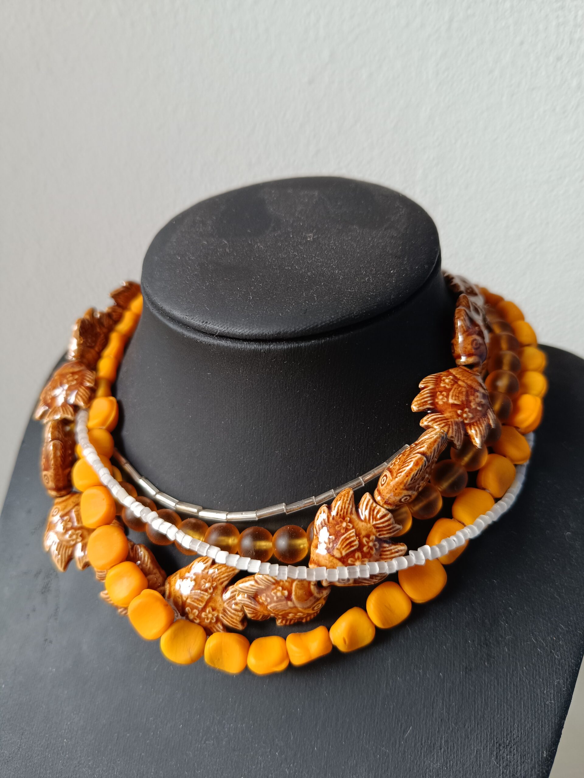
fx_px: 540
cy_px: 389
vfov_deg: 71.6
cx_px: 292
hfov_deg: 56.8
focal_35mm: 24
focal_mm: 5.59
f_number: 1.88
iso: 562
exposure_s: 1/101
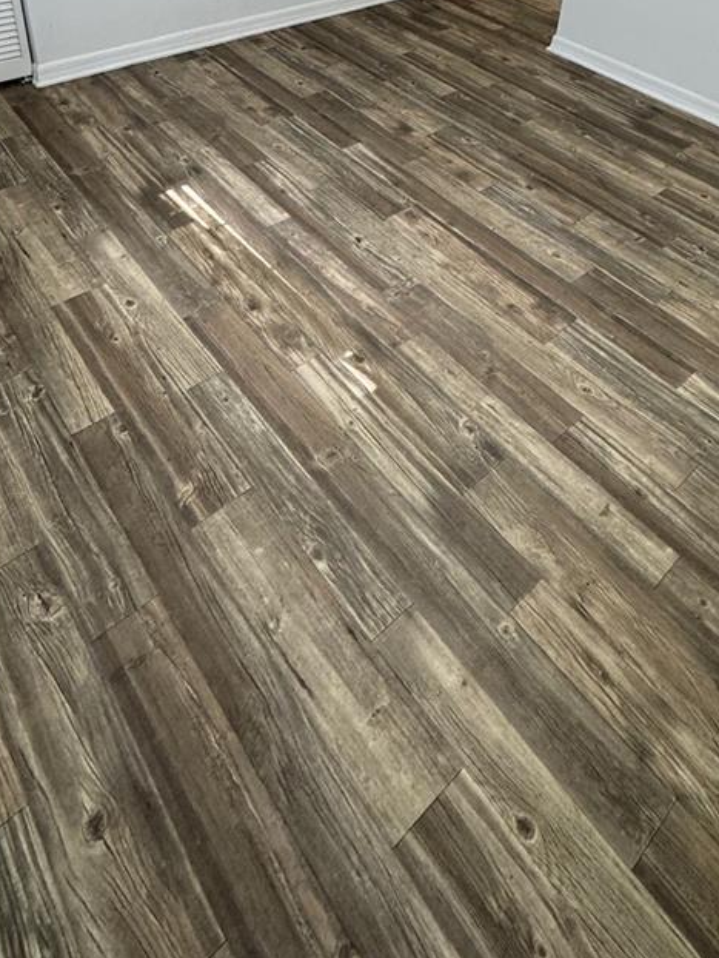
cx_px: 380
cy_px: 114
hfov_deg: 51.4
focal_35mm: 27
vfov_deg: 57.1
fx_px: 747
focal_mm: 2.22
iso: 250
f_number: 2.2
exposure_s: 1/120
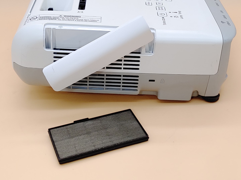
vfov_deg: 25.7
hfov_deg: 33.8
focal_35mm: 57
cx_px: 120
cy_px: 90
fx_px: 397
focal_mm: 4.36
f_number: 1.8
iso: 50
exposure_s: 1/82
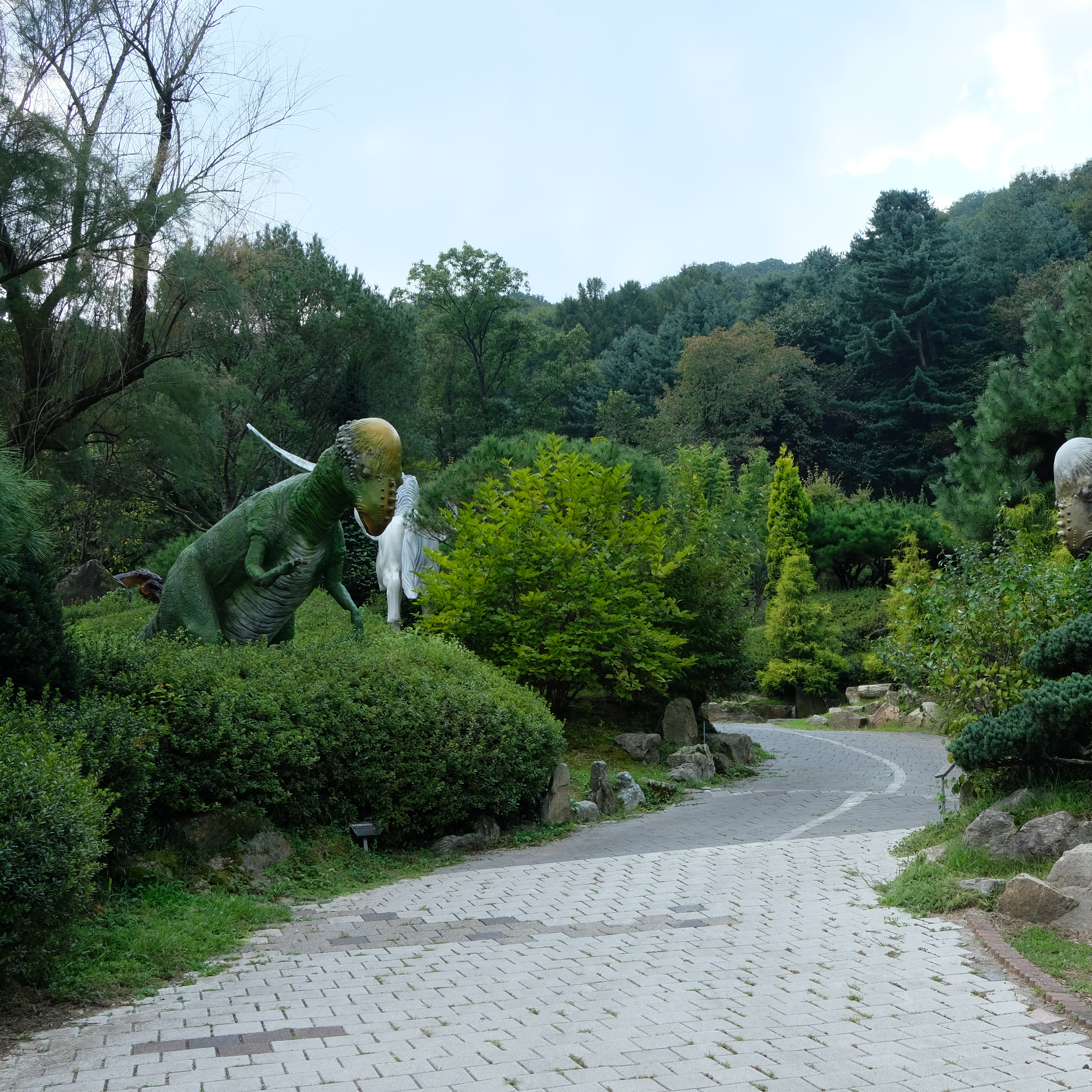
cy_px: 550
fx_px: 1606
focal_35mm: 45
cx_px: 787
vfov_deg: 37.6
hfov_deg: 36.9
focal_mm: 23
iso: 400
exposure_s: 1/210
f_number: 8
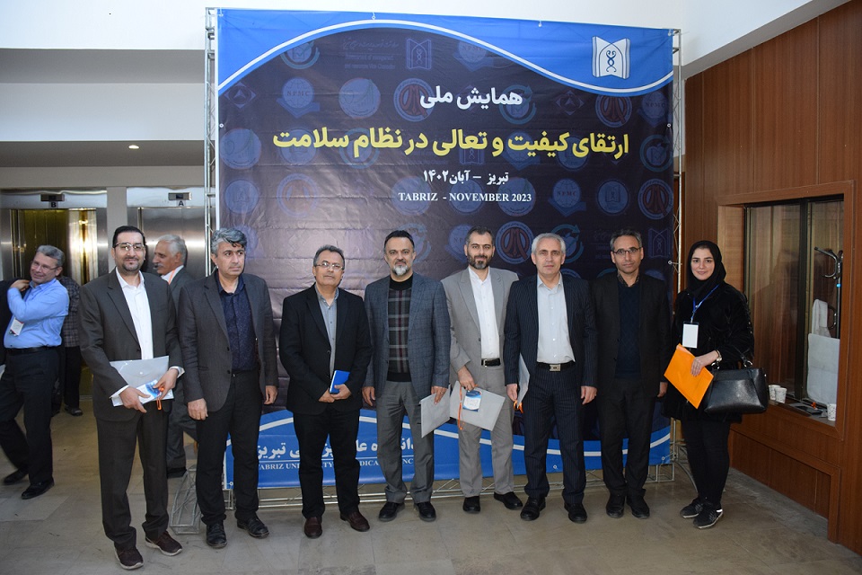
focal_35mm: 27
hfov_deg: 67.4
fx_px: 646
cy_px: 288
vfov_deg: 47.9
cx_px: 431
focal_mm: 18
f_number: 3.5
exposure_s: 1/60
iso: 1250
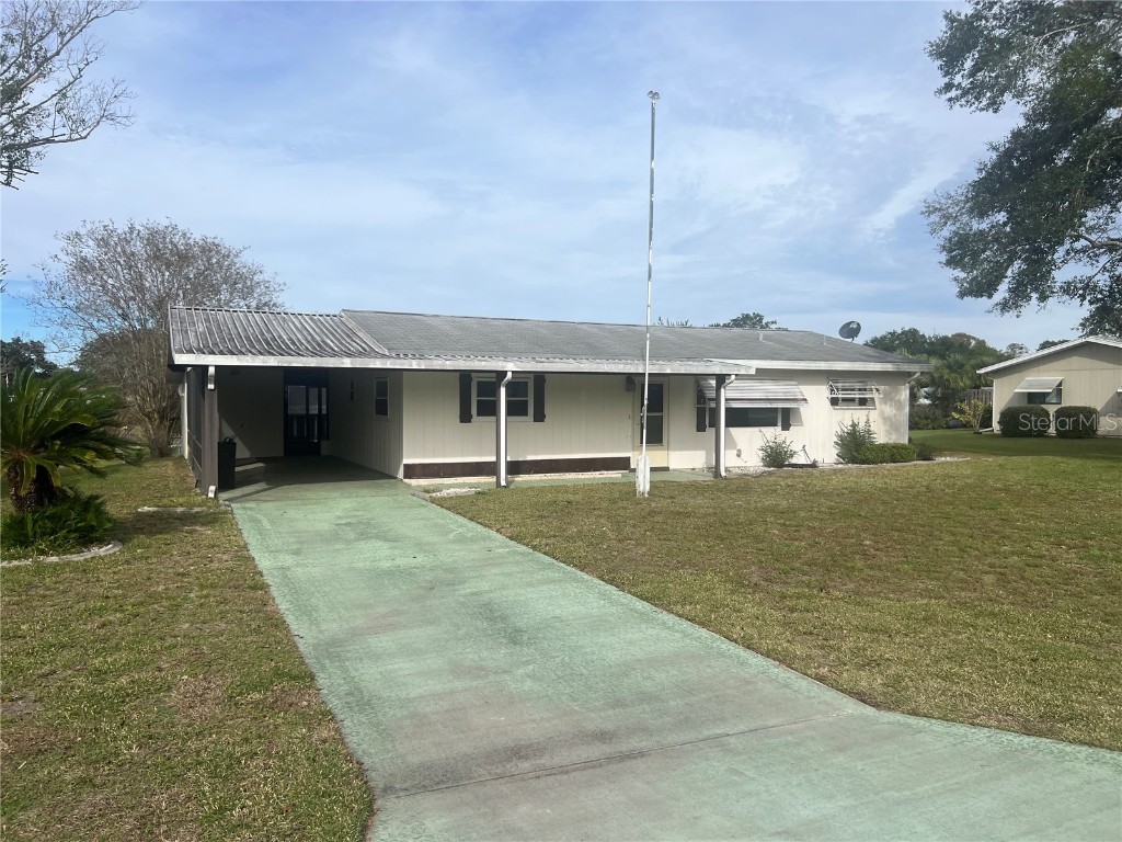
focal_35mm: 26
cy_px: 421
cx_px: 561
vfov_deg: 53.1
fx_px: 843
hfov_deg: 67.3
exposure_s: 1/5319
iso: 50
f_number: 1.5
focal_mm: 5.7
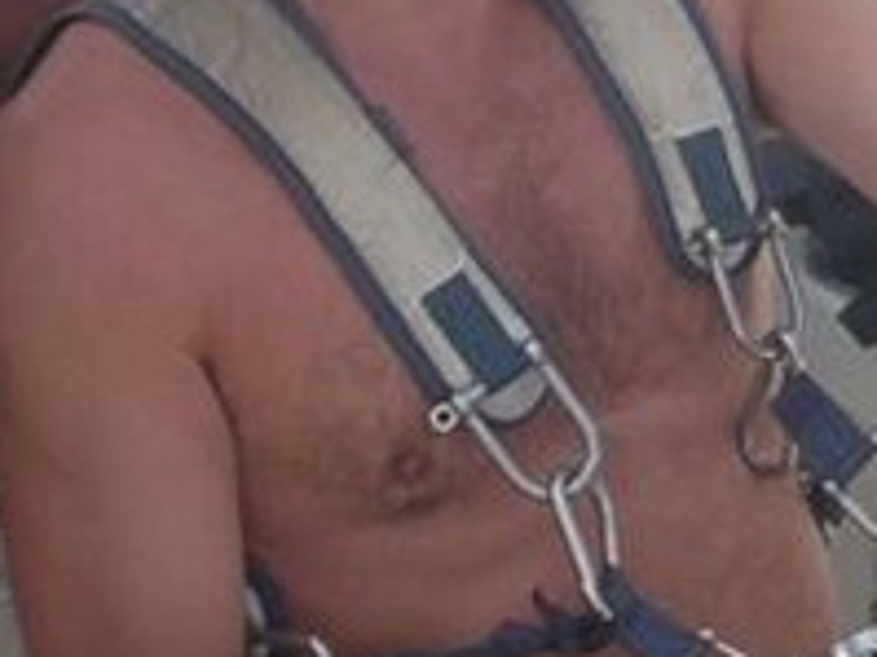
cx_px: 626
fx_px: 2962
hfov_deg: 16.8
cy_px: -110
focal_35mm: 117
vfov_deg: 12.4
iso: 64
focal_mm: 6.2
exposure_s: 1/162
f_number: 5.6
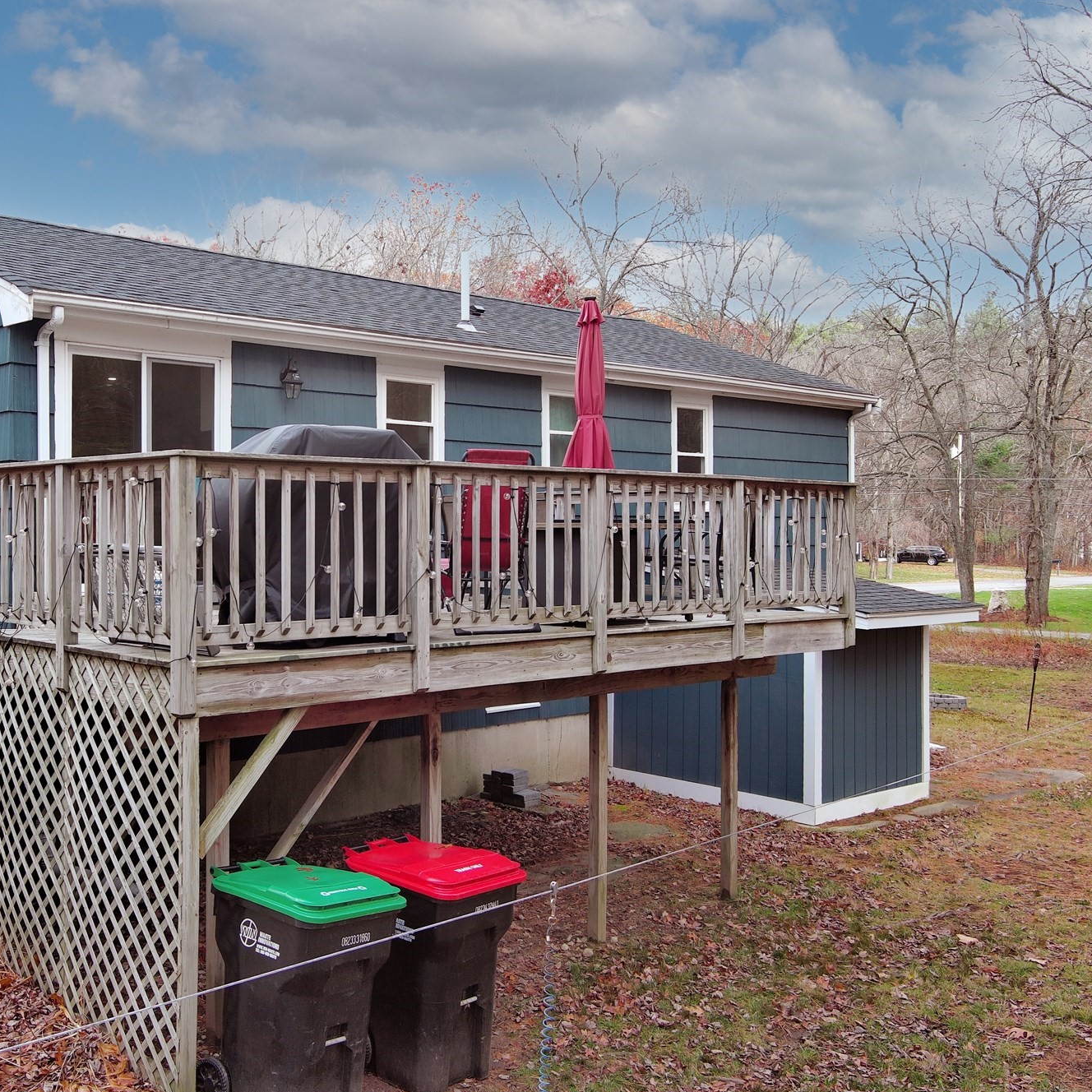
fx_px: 1356
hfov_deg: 43.3
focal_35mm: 38
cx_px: 379
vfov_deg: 43.9
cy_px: 534
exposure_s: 1/693
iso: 400
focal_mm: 10.57
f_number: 2.8
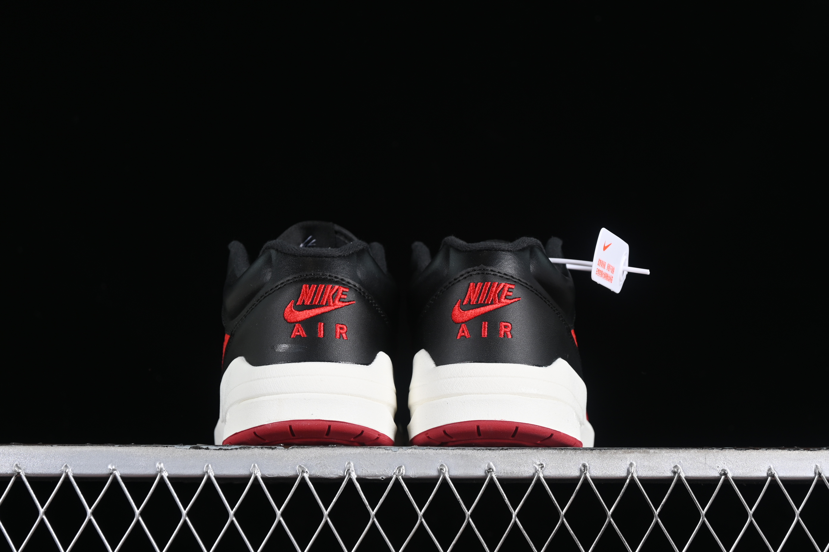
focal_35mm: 75
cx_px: 414
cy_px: 276
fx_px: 1727
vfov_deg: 18.2
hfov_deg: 27.0
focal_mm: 50
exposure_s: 1/60
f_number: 6.3
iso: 160
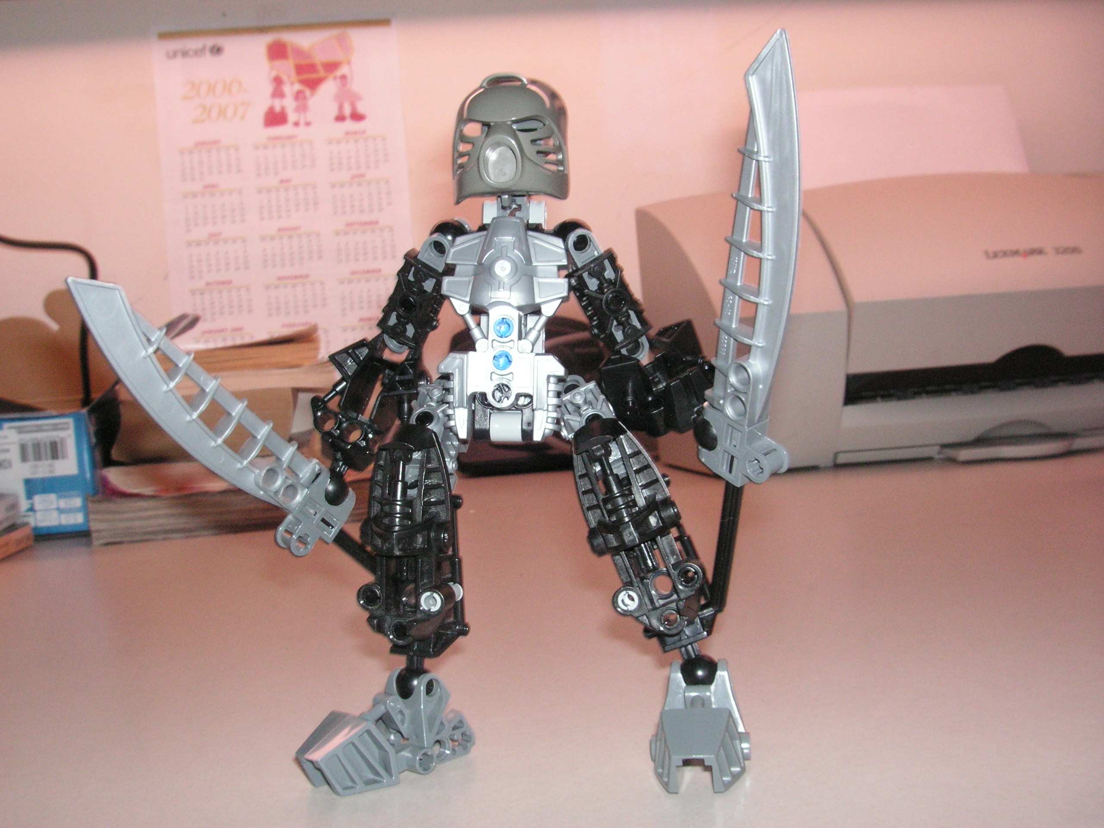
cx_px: 552
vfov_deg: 37.7
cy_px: 414
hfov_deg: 49.0
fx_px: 1212
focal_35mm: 38
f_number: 6.6
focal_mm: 6.3
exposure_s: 1/45
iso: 160
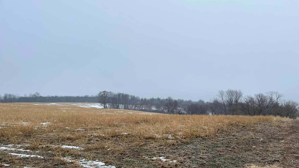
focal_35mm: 34
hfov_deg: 57.9
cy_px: 88
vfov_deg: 34.7
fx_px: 270
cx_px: 167
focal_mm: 5.7
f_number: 1.5
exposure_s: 1/1669
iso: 50
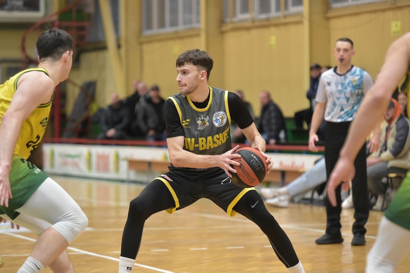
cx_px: 205
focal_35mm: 155
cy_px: 136
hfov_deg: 13.3
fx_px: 1764
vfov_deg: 8.8
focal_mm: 155
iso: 3200
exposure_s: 1/640
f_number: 4
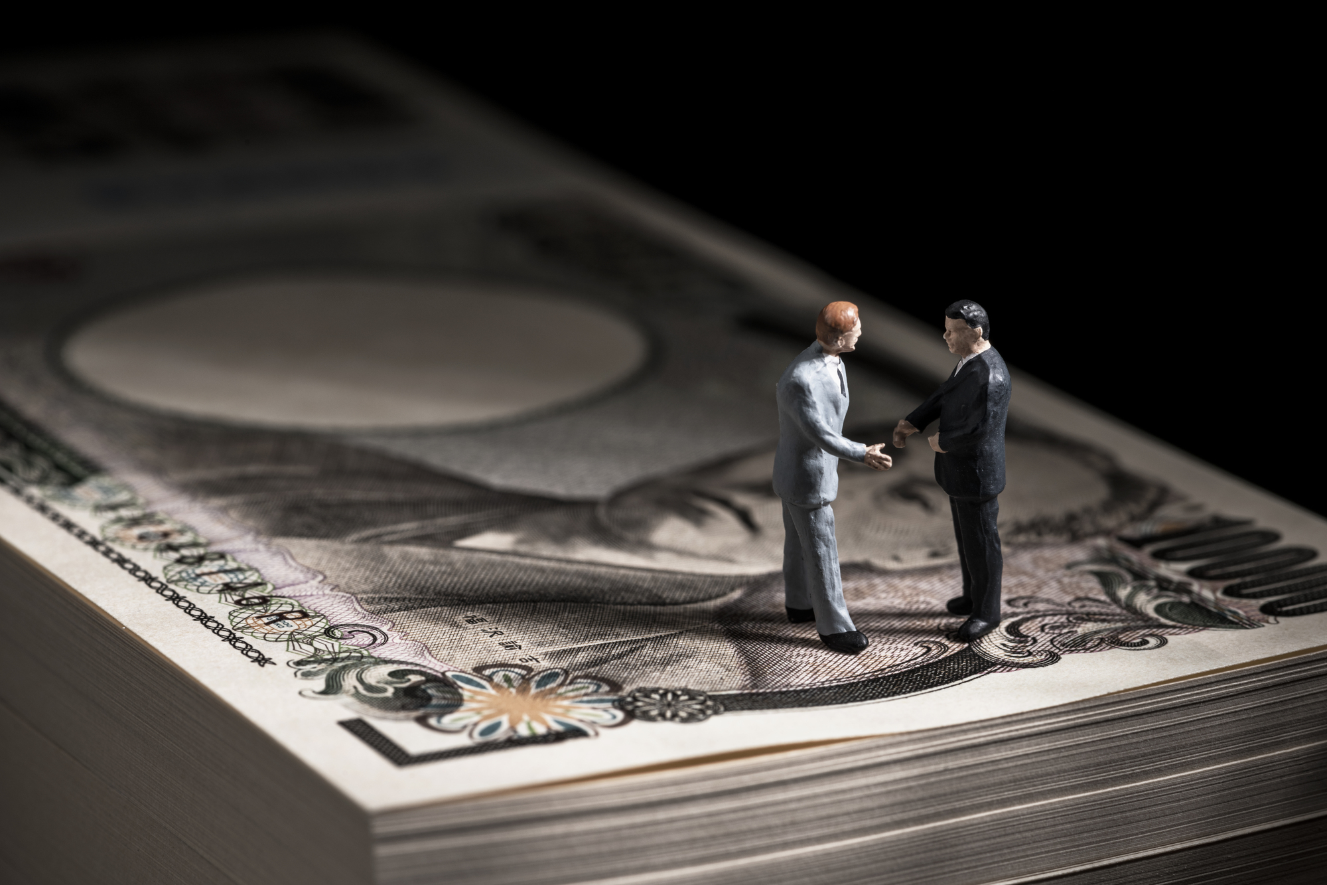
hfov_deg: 19.5
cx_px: 664
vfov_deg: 13.0
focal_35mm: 105
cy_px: 442
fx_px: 3870
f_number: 16
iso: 50
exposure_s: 1/125
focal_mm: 105
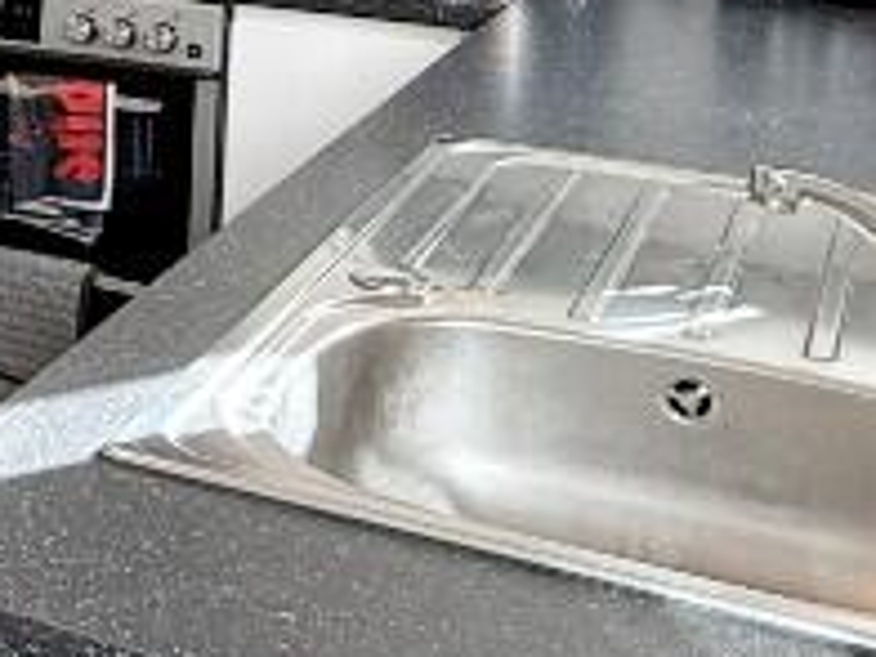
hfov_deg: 21.8
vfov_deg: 19.3
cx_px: -469
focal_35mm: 73
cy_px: -72
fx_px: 1847
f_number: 2.2
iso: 80
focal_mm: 2.22
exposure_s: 1/99
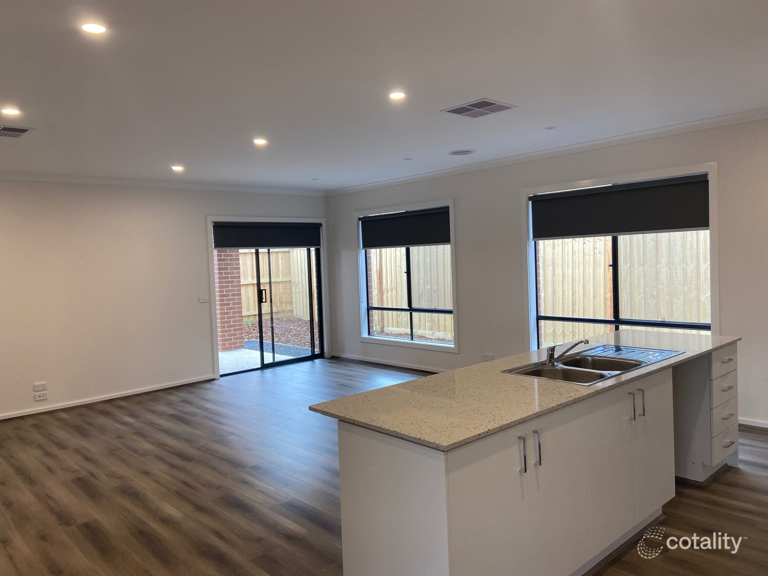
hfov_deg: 67.3
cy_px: 288
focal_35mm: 26
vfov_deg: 53.1
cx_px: 384
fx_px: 577
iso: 80
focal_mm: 4.25
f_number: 1.8
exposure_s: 1/100
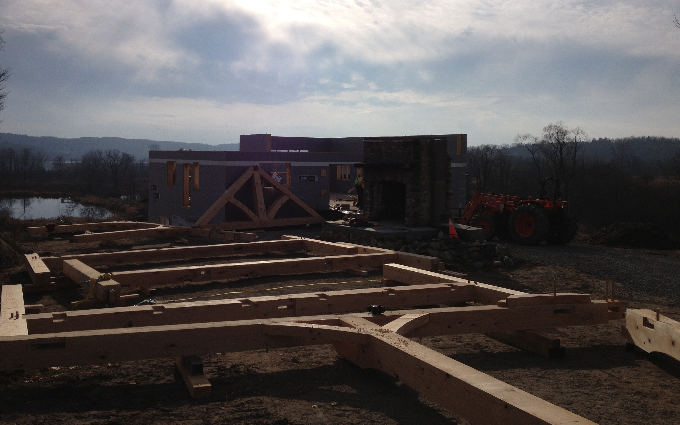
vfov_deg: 33.5
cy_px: 173
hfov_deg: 51.5
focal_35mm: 38
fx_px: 704
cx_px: 341
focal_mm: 4.28
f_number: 2.4
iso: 50
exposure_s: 1/7937
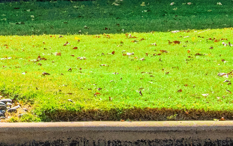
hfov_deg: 6.6
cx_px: -414
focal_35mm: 293
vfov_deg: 4.4
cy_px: -186
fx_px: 1861
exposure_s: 1/500
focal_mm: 38
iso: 100
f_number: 7.1
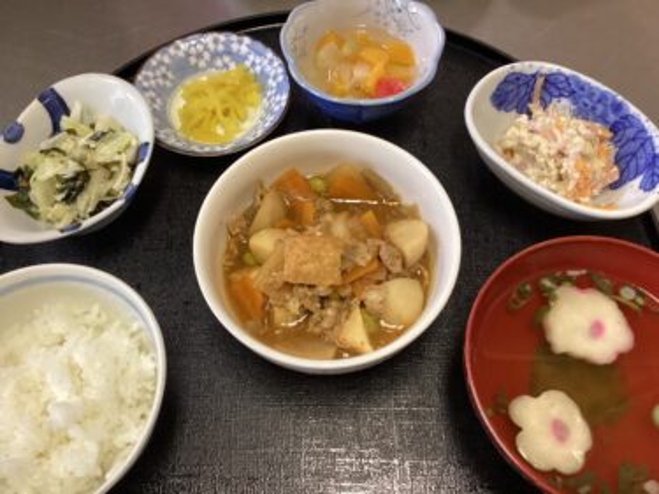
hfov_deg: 58.4
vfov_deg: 45.4
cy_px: 247
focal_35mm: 31
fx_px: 590
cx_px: 330
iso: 250
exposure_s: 1/60
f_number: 2.4
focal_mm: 3.3
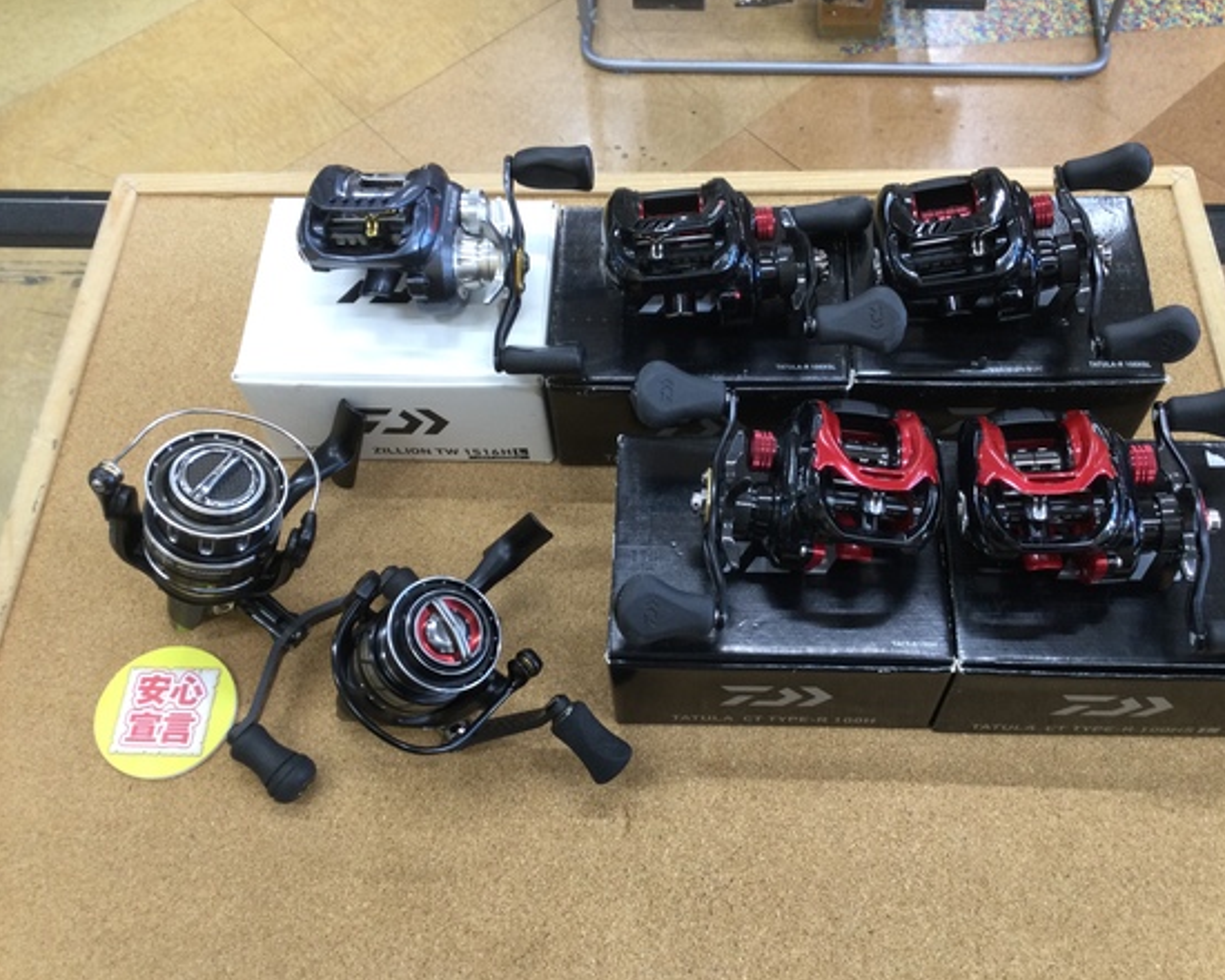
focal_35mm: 33
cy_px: 488
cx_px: 666
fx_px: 1196
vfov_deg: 44.5
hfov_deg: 54.1
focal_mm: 3.3
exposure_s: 1/30
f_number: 2.4
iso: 50
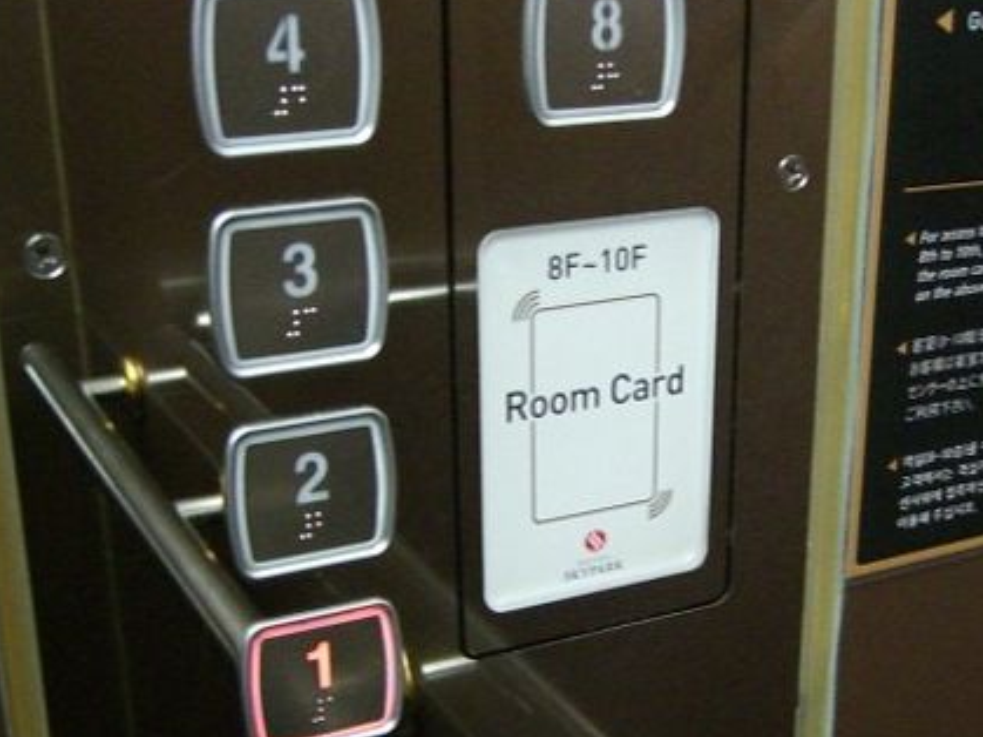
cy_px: 539
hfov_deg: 32.6
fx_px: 1675
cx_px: 587
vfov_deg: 24.6
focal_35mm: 59
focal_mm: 7.9
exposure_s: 1/100
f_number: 2.8
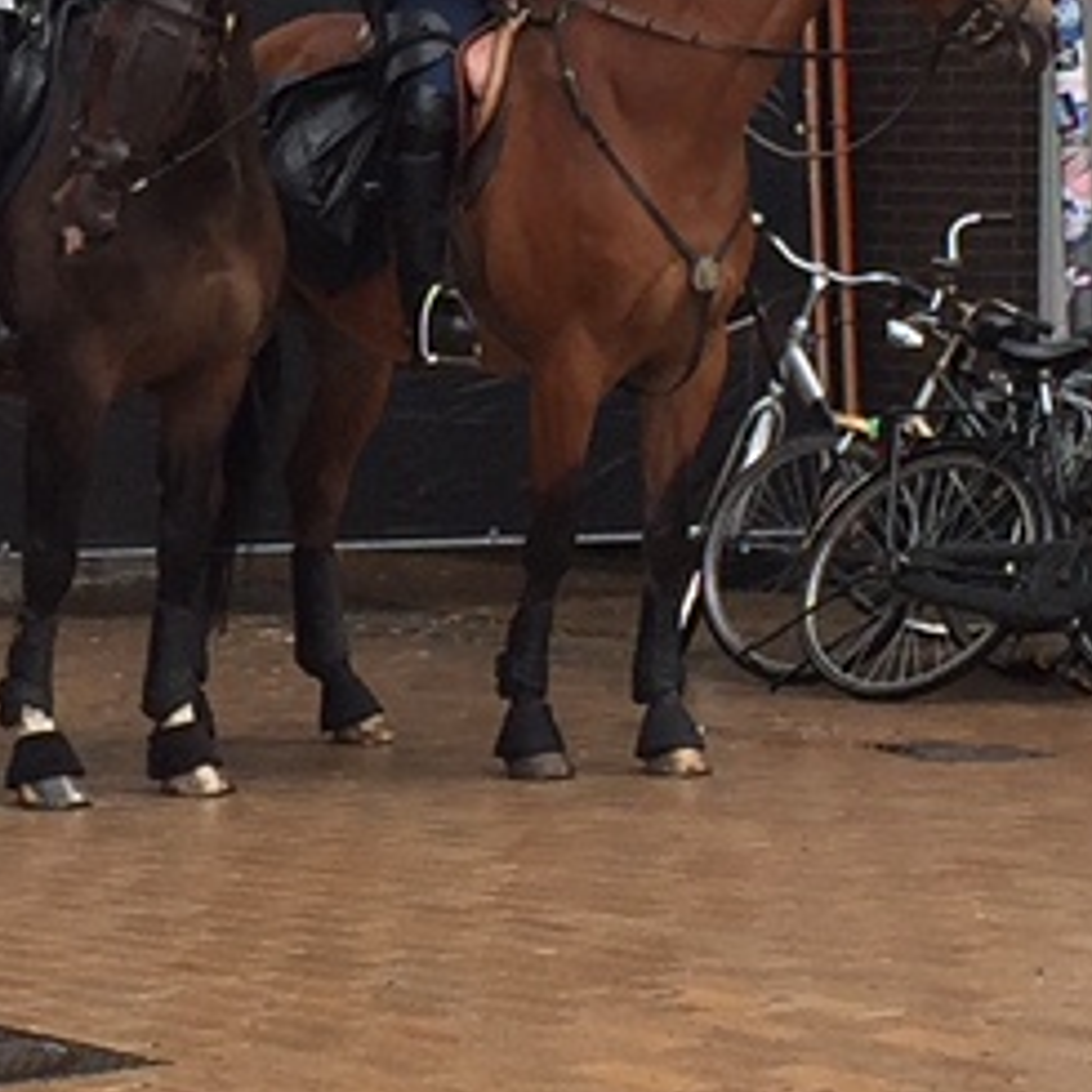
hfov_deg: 10.2
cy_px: 272
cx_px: 53
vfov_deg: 10.2
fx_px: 6103
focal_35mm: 171
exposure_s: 1/384
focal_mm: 4.15
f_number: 2.2
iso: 32
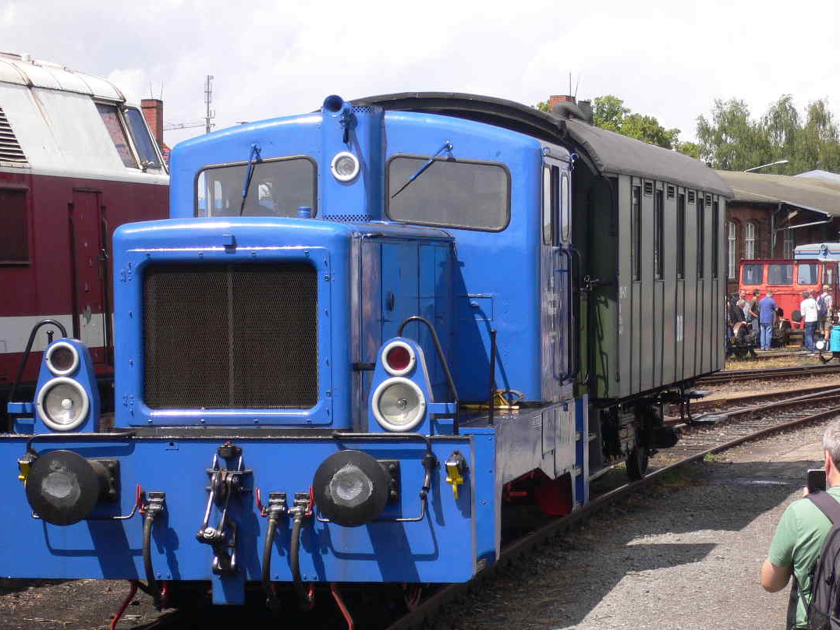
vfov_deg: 12.7
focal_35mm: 117
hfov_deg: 16.8
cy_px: 345
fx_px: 2839
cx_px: 447
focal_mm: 17.4
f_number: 5
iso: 100
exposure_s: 1/400
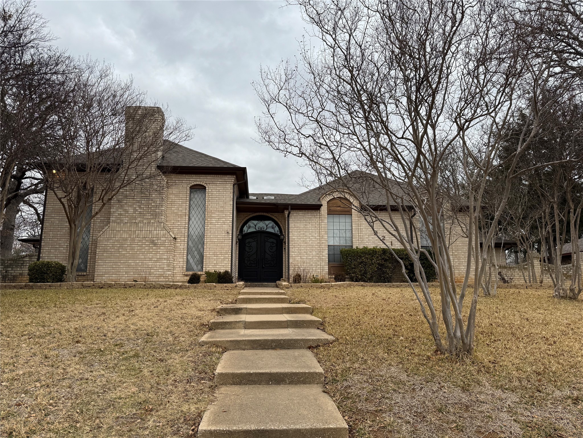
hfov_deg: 71.6
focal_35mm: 24
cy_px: 219
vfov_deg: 56.8
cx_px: 292
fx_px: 404
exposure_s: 1/1094
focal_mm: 6.76
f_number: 1.78
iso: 80
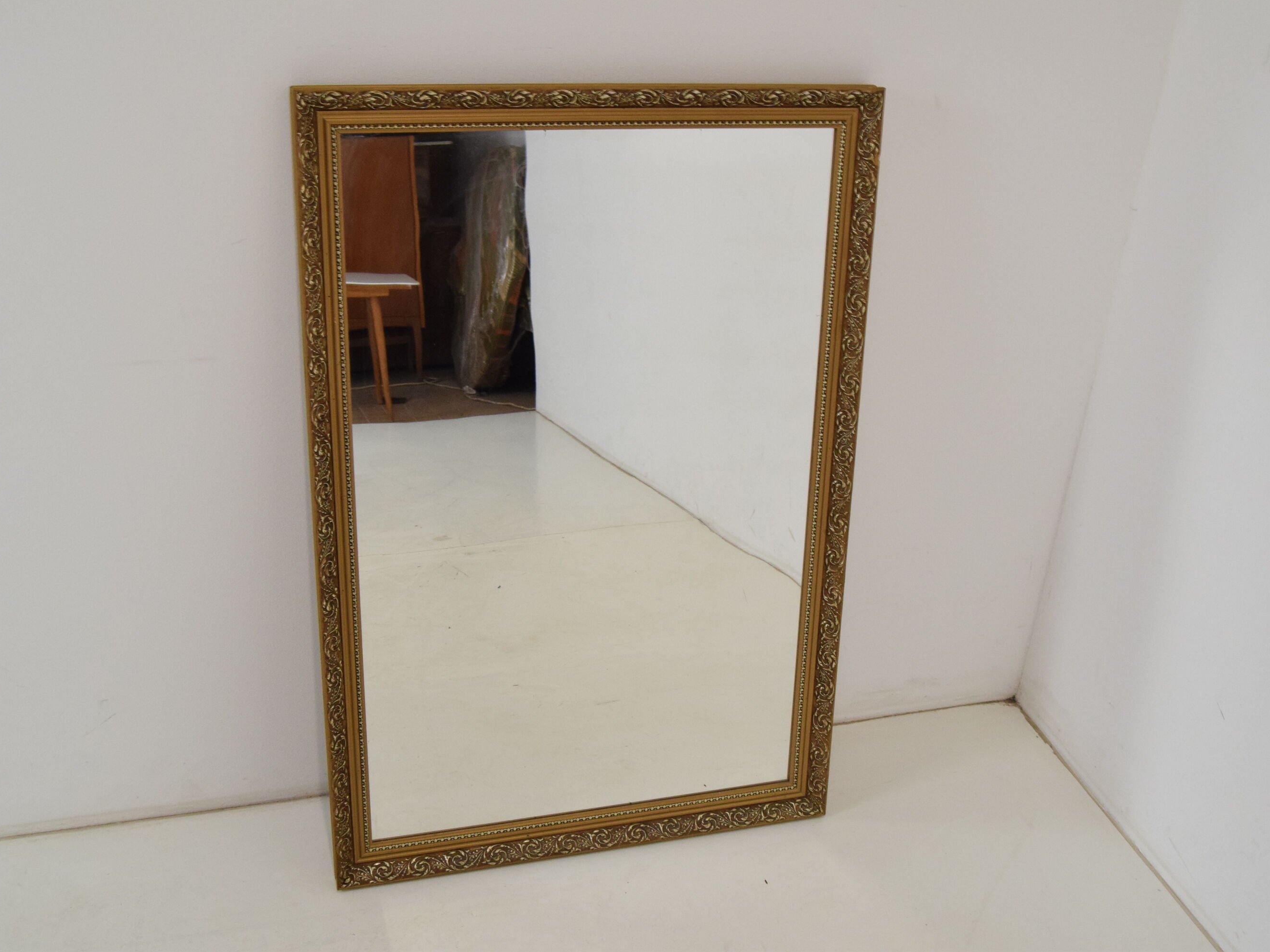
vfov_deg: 36.8
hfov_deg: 47.9
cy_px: 475
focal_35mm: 39
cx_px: 640
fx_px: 1431
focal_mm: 24
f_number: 8
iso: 1600
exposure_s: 1/250
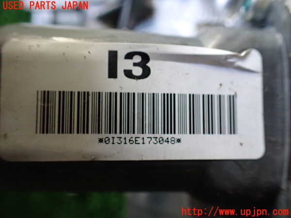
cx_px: 146
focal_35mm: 30
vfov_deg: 46.8
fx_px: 252
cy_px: 109
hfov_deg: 60.0
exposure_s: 1/125
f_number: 2.3
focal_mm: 5.4
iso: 400
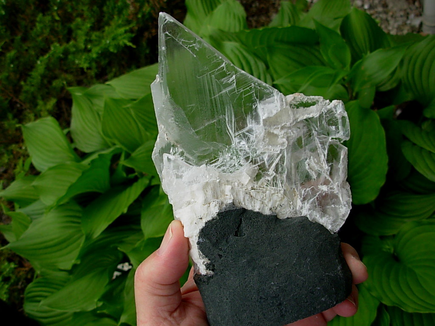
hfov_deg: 49.0
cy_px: 163
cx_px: 218
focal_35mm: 38
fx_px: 478
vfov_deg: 37.7
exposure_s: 1/609
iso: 50
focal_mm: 6.3
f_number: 2.9
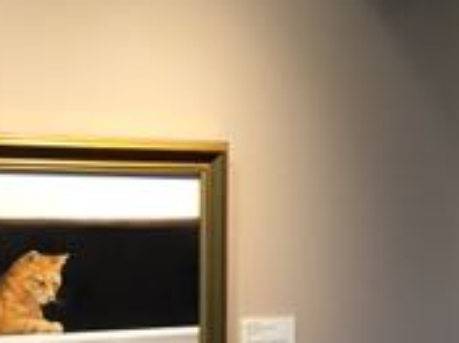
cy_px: 257
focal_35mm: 96
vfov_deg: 15.3
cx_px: 212
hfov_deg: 20.5
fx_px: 1271
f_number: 2.2
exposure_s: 1/30
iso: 64
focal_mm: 4.15
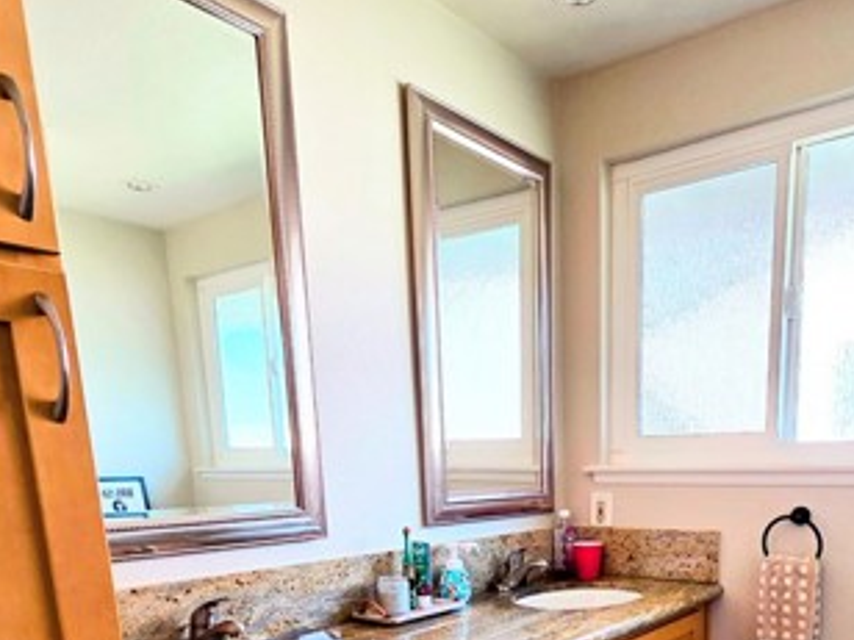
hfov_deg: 63.7
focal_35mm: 27
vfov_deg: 44.9
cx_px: 566
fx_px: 666
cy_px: 615
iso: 125
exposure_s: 1/120
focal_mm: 2.2
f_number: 2.2
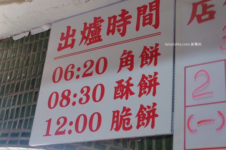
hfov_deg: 54.4
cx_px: 113
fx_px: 220
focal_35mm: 35
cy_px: 75
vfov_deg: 37.9
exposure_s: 1/210
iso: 1000
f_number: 3.6
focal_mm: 23
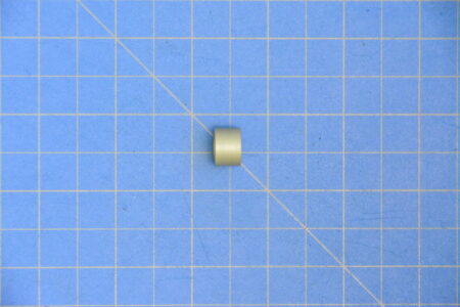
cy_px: 154
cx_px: 230
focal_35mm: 300
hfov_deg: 6.9
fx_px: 3833
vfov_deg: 4.6
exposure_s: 1/8
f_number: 8
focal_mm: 200
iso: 6400
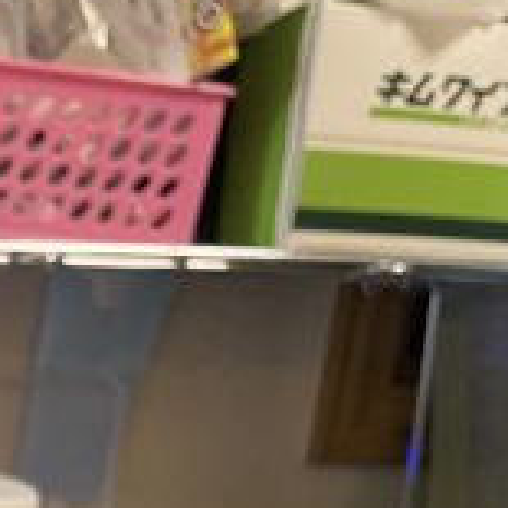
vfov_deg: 15.6
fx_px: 1677
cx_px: -446
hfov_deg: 14.7
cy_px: 813
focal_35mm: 101
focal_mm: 5.1
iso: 125
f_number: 1.6
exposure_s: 1/50
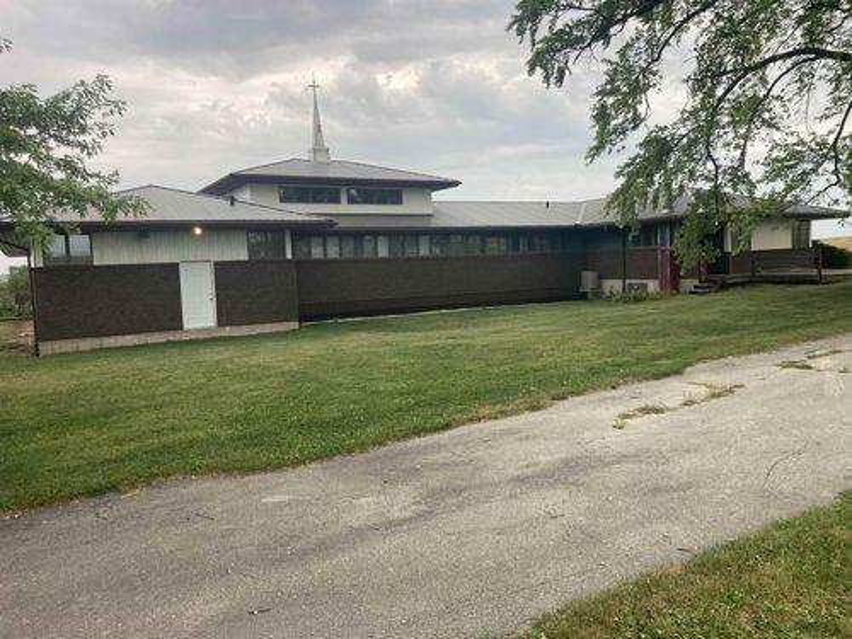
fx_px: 689
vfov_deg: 49.7
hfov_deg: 63.4
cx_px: 426
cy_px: 320
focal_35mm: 28
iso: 20
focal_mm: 3.99
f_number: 1.8
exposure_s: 1/270
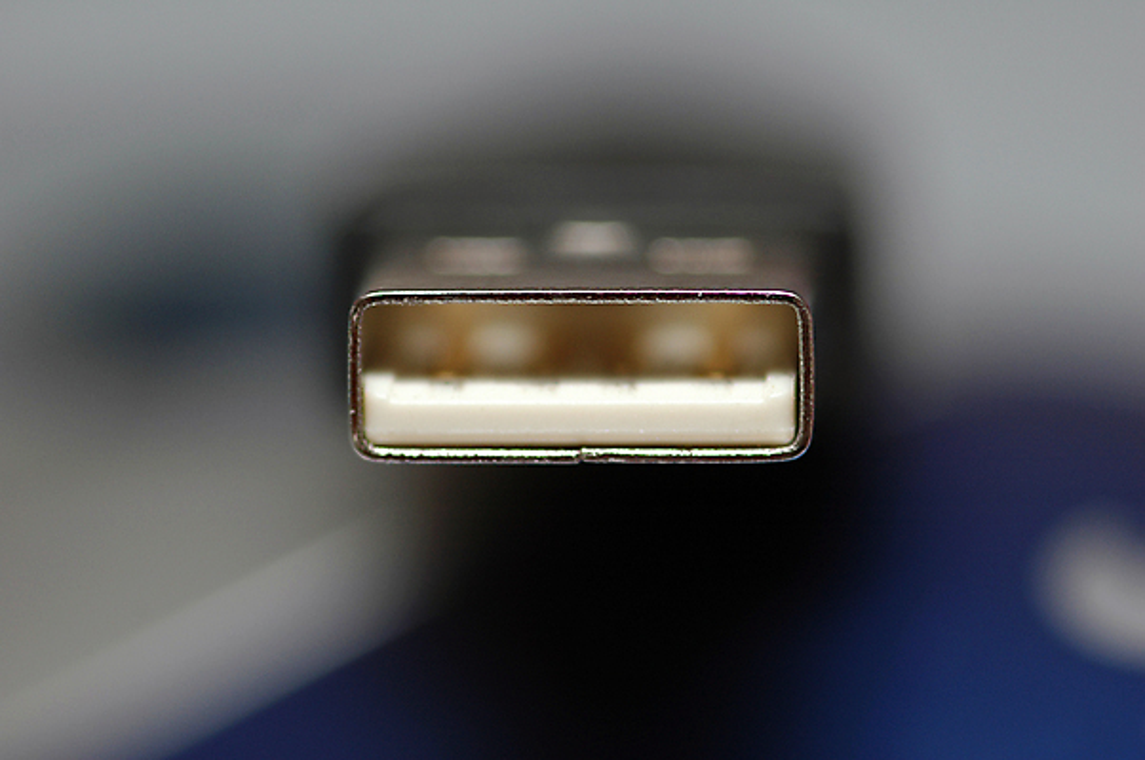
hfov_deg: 13.1
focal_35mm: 158
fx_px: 5004
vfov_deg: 8.7
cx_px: 572
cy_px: 380
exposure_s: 1/160
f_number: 3.2
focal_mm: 105
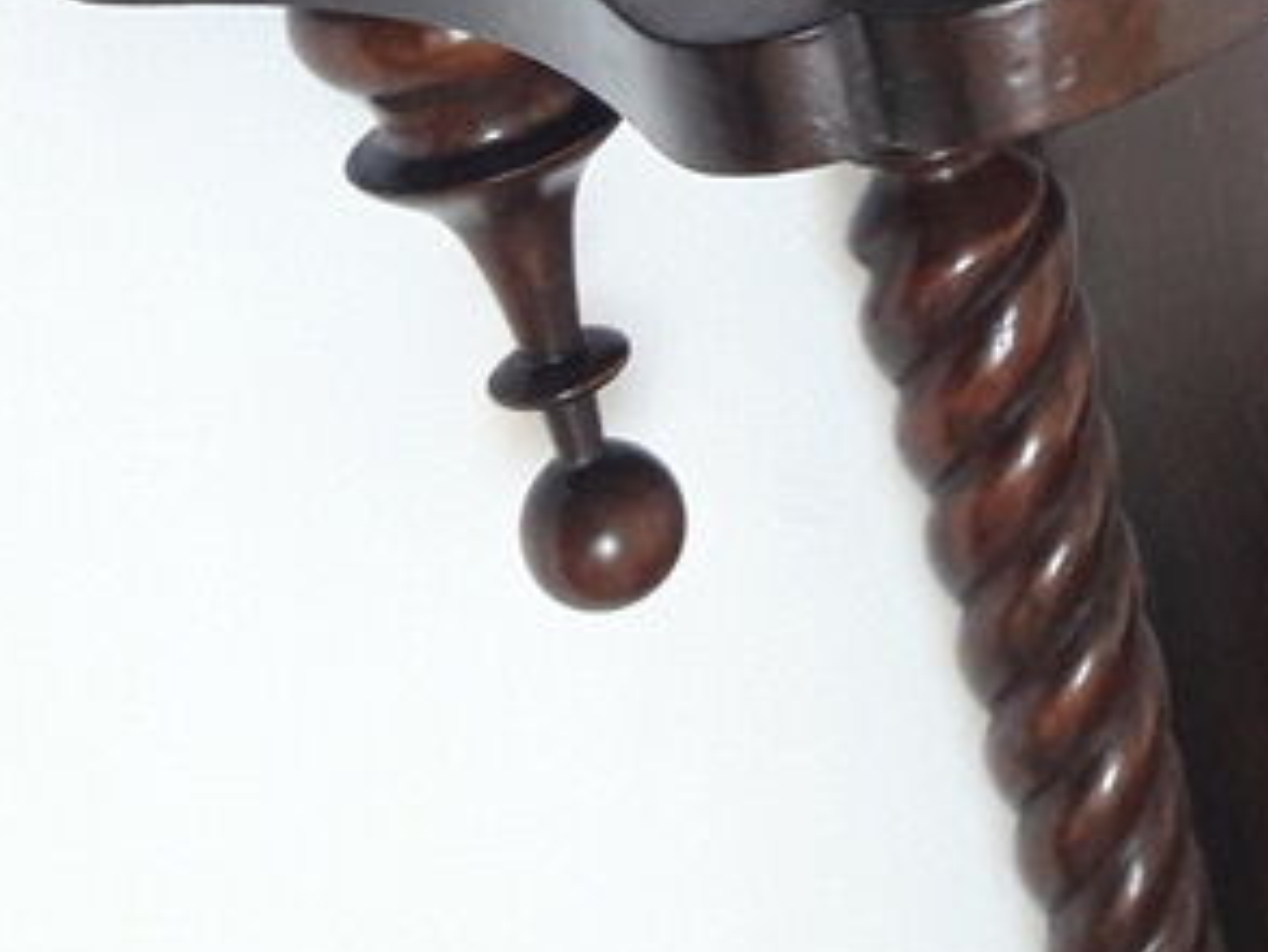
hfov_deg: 18.1
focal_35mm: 102
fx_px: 3738
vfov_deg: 13.2
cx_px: 1599
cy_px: -718
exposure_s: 1/17
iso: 160
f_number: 1.9
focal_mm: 3.7
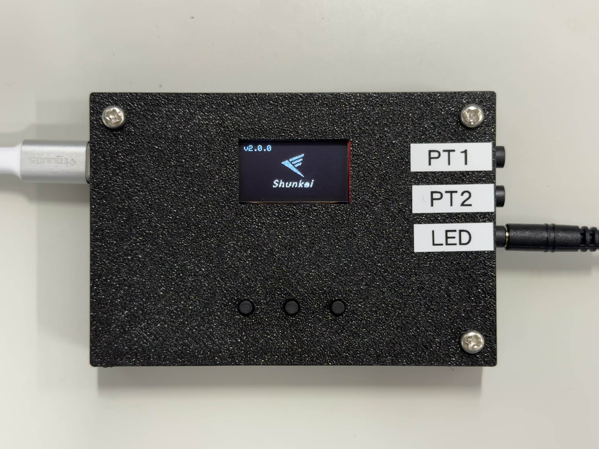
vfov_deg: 30.3
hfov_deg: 39.7
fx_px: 831
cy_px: 224
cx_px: 300
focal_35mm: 48
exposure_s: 1/60
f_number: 1.78
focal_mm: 6.76
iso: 160
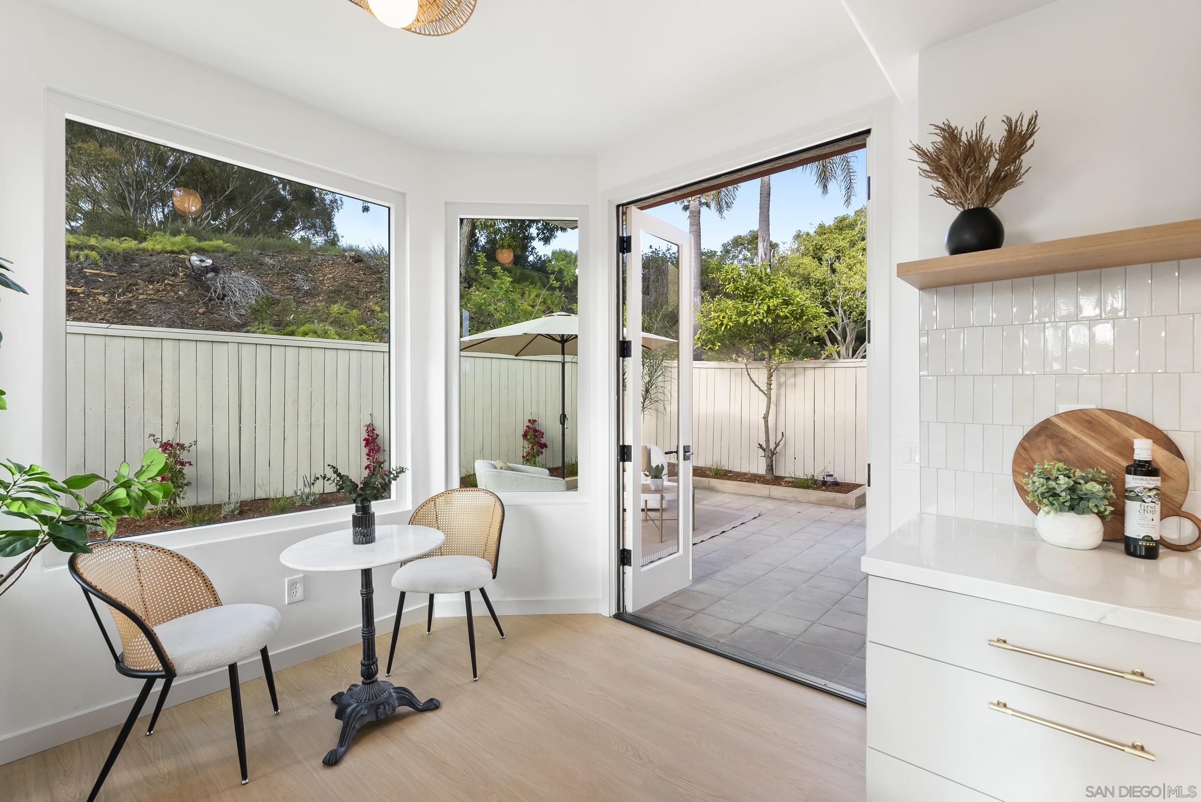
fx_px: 534
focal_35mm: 16
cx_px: 600
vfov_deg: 73.8
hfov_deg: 96.7
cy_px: 401
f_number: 8
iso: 500
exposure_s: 1/50
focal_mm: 16
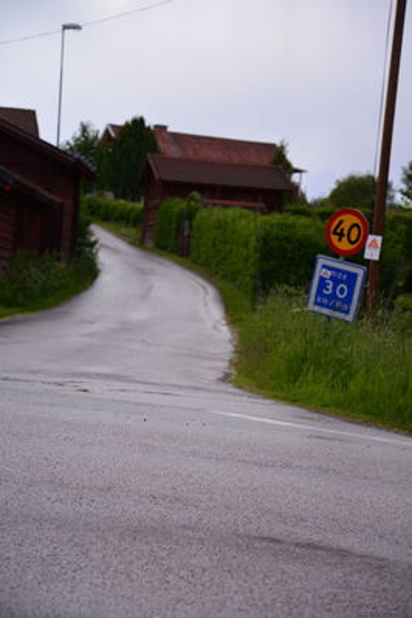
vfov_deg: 23.9
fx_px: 1459
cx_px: 206
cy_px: 309
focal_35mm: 85
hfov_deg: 16.1
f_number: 4.5
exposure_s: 1/250
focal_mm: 85
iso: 100
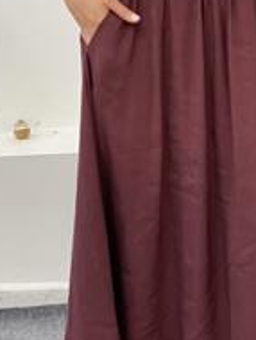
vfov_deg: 17.3
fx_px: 1112
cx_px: 222
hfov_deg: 13.0
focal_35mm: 113
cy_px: 260
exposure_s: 1/100
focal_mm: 6
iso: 200
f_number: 2
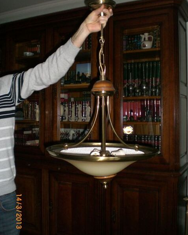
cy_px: 117
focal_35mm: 40
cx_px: 95
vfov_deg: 45.8
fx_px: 278
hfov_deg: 37.4
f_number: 3.1
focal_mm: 6.3
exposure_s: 1/60
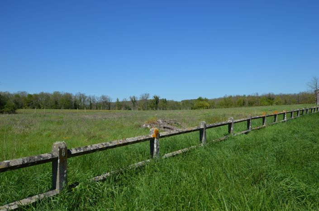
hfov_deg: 62.0
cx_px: 160
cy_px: 106
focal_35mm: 30
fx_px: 265
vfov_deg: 43.5
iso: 100
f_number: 9
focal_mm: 20
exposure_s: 1/320
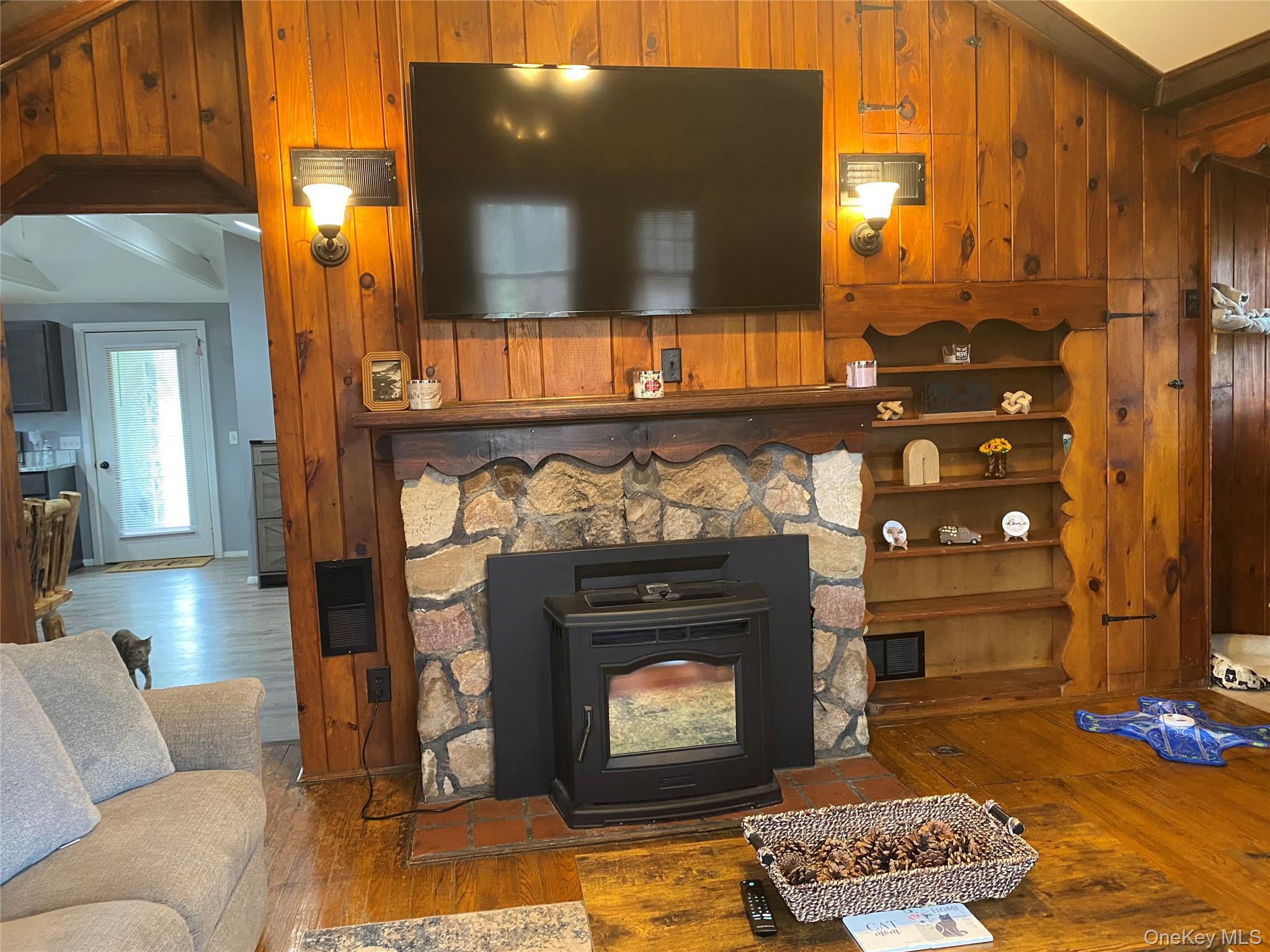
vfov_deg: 53.1
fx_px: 954
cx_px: 635
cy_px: 476
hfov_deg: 67.3
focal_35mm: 26
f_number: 1.8
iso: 400
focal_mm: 4.25
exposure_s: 1/40
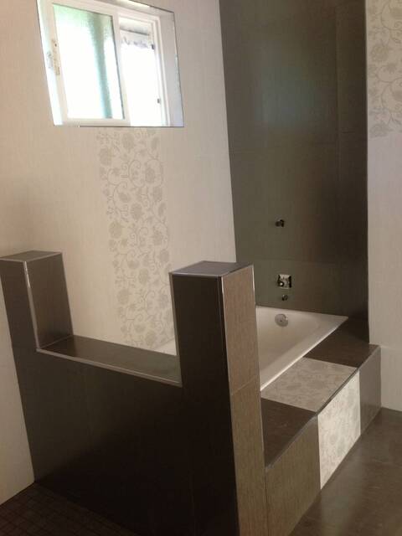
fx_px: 511
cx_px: 201
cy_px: 268
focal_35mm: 33
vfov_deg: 55.4
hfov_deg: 42.9
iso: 125
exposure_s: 1/20
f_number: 2.4
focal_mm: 4.13
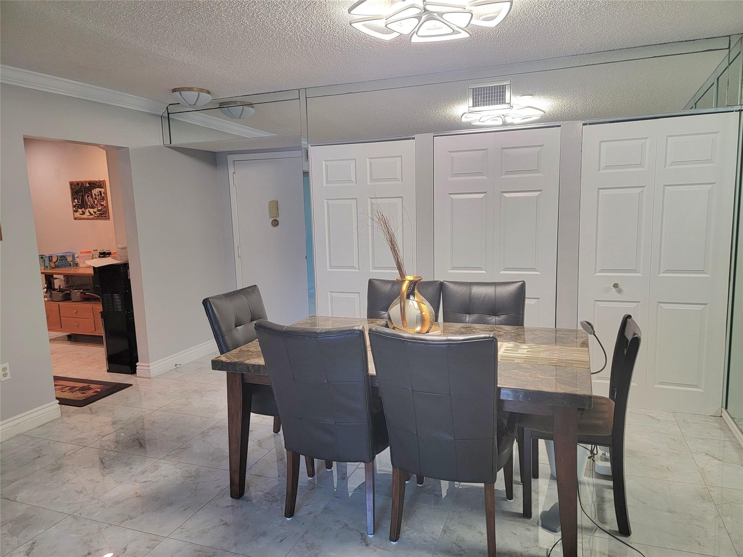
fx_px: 515
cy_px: 278
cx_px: 372
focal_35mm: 24
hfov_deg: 71.6
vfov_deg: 56.8
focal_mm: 6.7
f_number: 1.8
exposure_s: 1/120
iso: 160
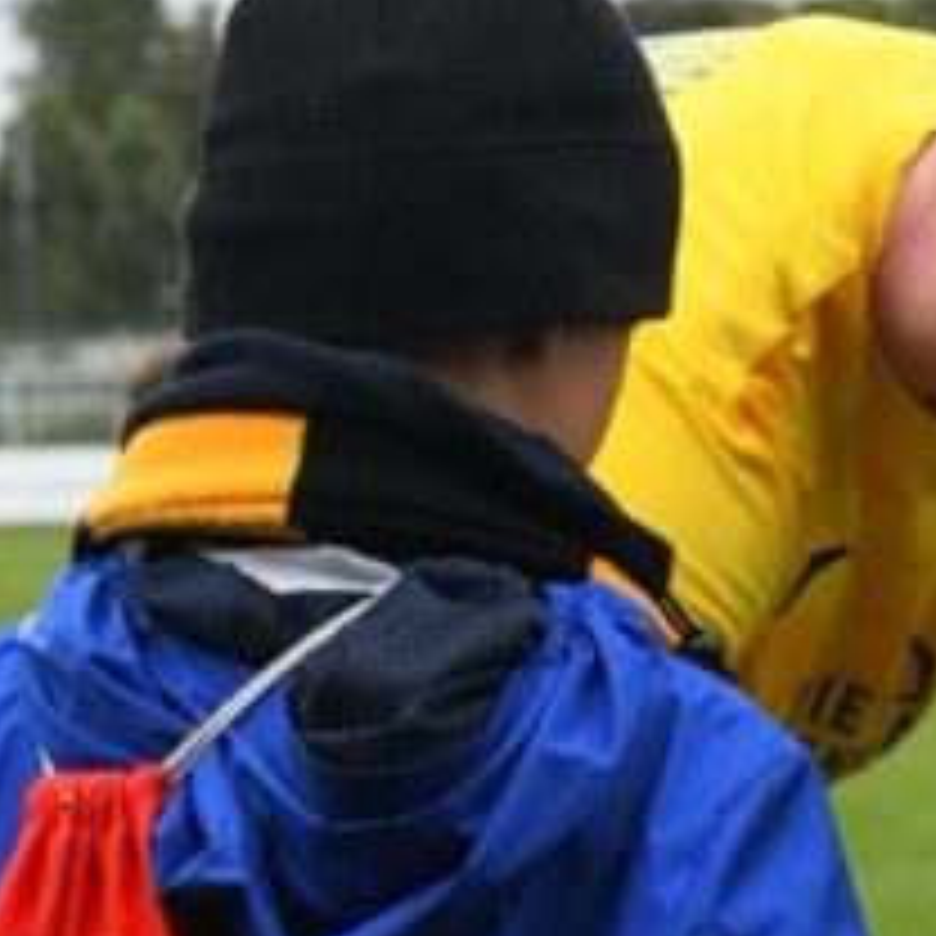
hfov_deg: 9.2
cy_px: 549
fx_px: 5751
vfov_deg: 9.3
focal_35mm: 188
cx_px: 1170
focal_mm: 45
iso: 1250
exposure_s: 1/1600
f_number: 5
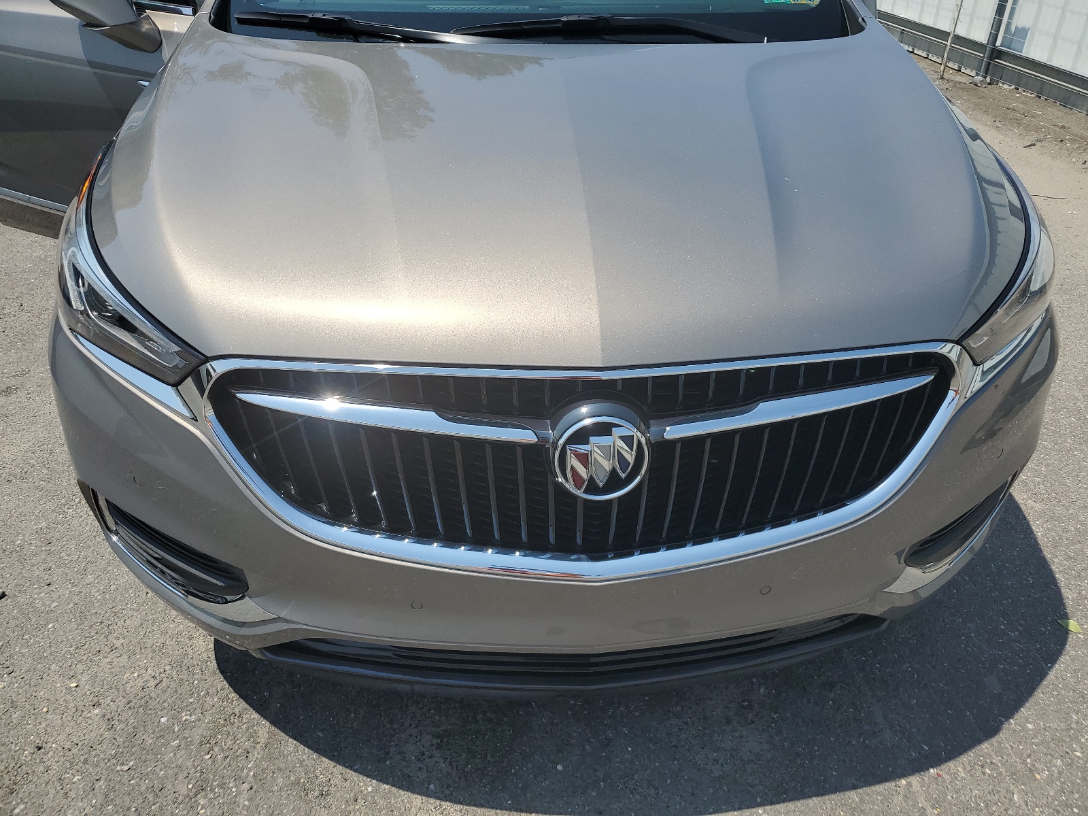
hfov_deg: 67.3
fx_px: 817
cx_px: 544
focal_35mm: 26
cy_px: 408
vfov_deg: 53.1
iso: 50
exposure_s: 1/5000
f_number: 1.5
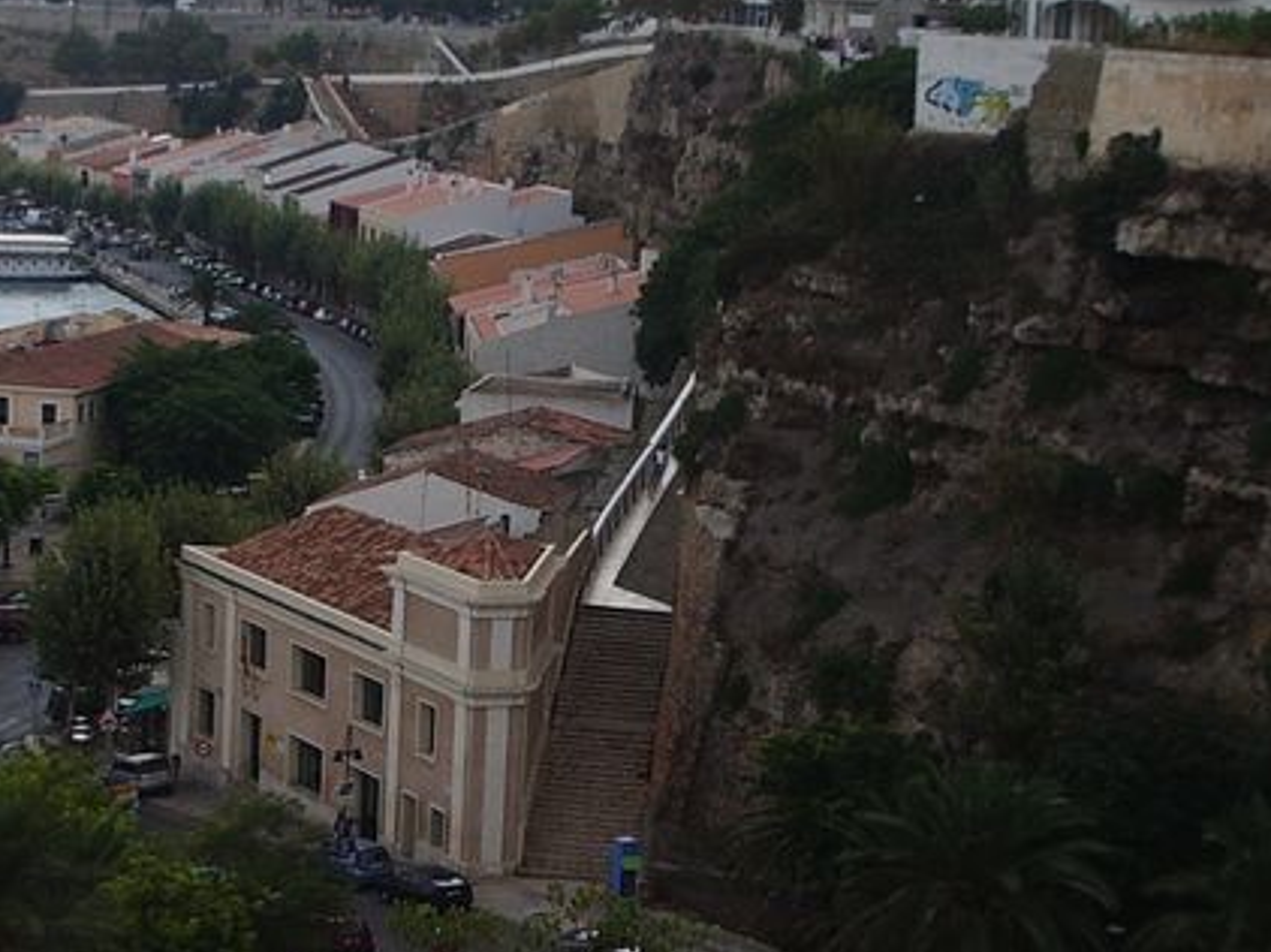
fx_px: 3119
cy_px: 494
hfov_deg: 23.0
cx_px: 527
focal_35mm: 85
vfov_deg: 17.3
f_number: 4.3
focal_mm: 5.8
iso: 50
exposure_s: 1/500
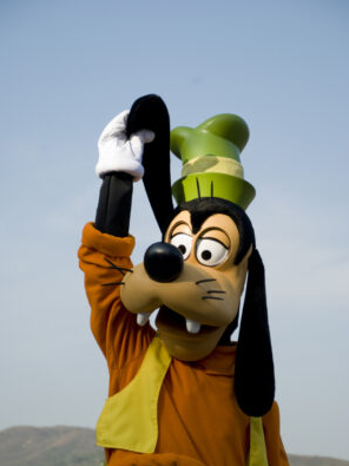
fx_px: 1762
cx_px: 176
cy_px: 263
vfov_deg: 15.1
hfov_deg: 11.3
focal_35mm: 131
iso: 100
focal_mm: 80
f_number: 5.6
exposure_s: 1/200
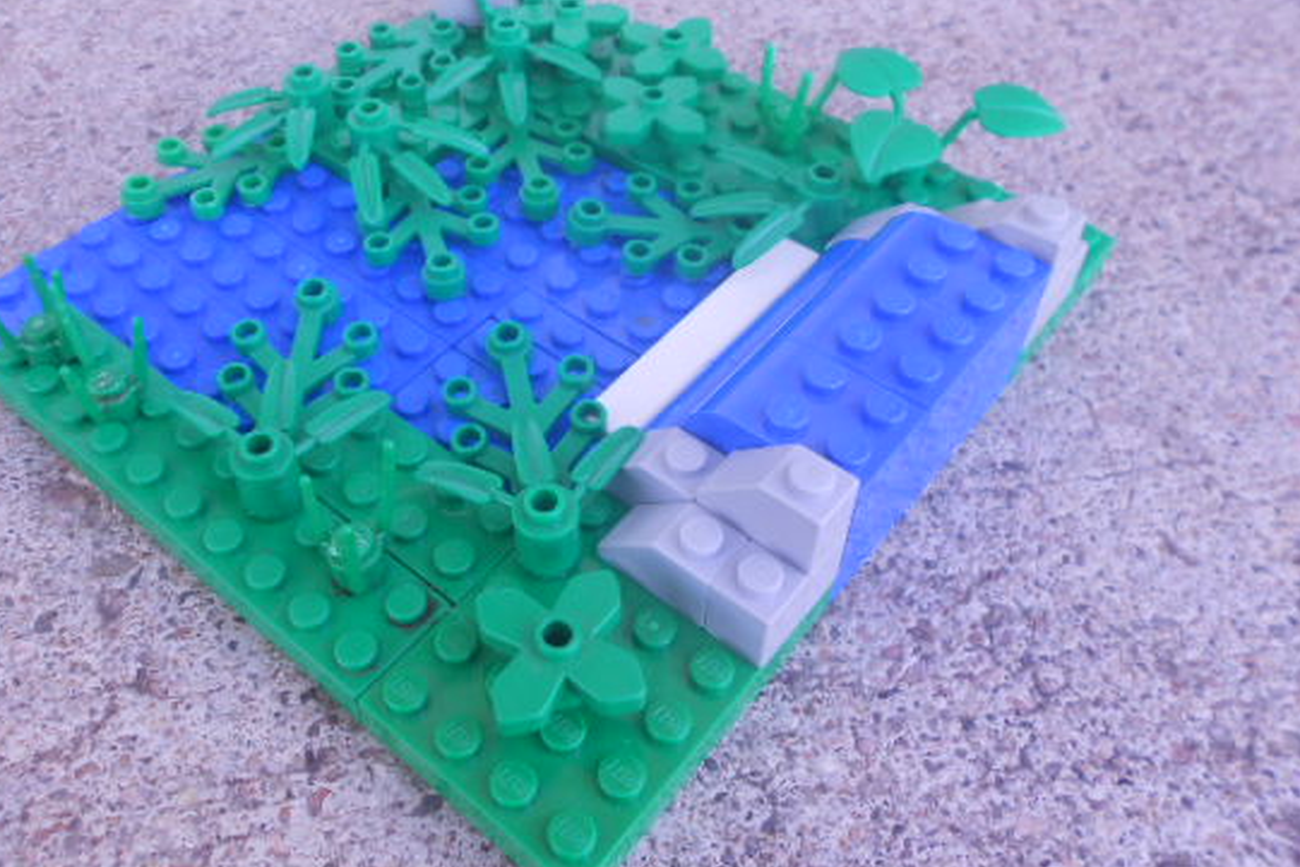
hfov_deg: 58.4
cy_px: 336
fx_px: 1156
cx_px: 543
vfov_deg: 40.9
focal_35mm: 32
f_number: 3.2
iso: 80
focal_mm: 4.6
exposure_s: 1/60
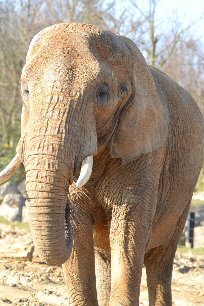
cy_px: 153
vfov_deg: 9.1
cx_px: 102
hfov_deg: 6.1
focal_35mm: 225
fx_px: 1912
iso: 450
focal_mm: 150
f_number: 5
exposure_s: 1/500
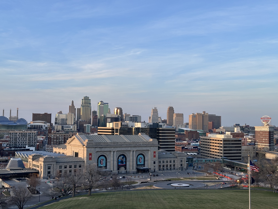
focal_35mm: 48
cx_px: 139
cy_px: 104
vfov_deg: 30.3
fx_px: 385
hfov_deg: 39.7
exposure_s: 1/571
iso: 64
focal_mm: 6.86
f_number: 1.78
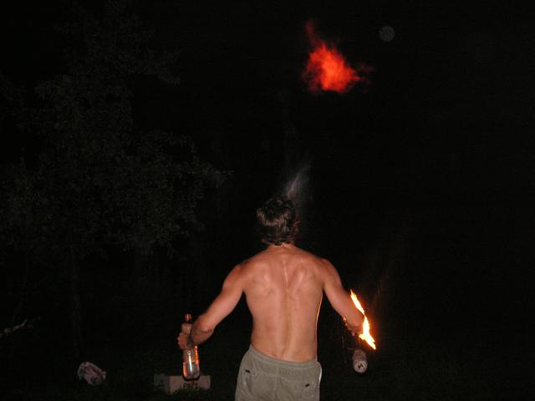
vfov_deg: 38.7
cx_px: 268
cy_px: 200
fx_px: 572
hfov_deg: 50.1
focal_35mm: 37
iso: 160
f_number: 2.8
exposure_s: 1/45
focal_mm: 6.1
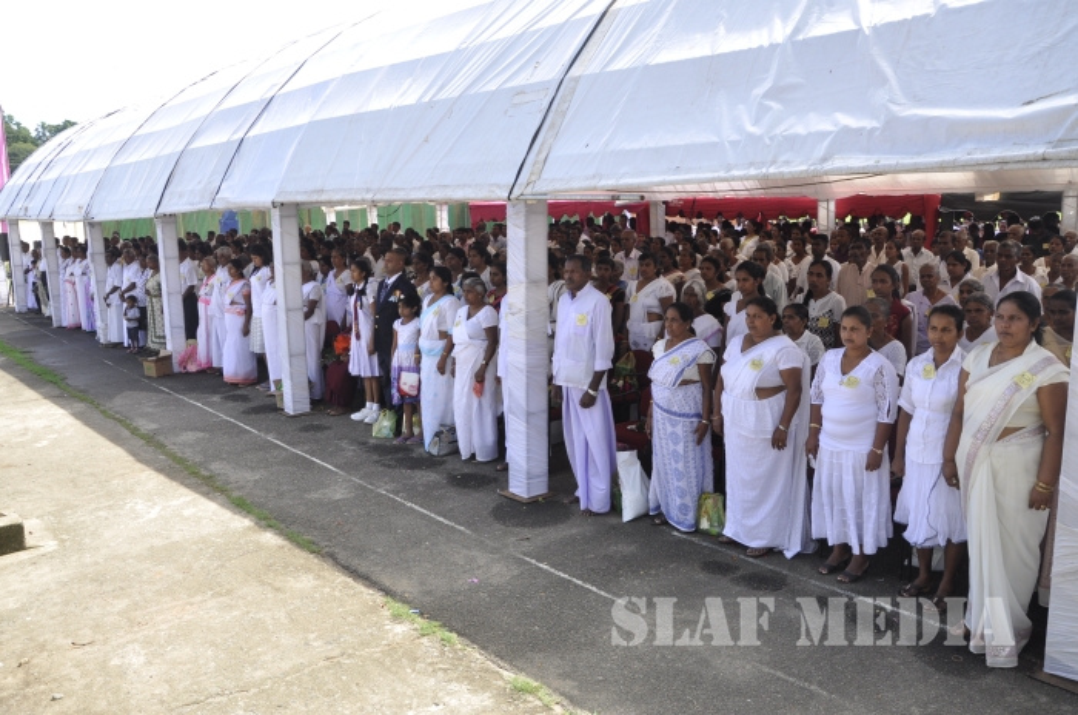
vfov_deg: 41.6
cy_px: 358
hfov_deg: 59.6
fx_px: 942
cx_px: 539
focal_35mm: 32
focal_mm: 21
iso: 250
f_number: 8
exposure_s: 1/160
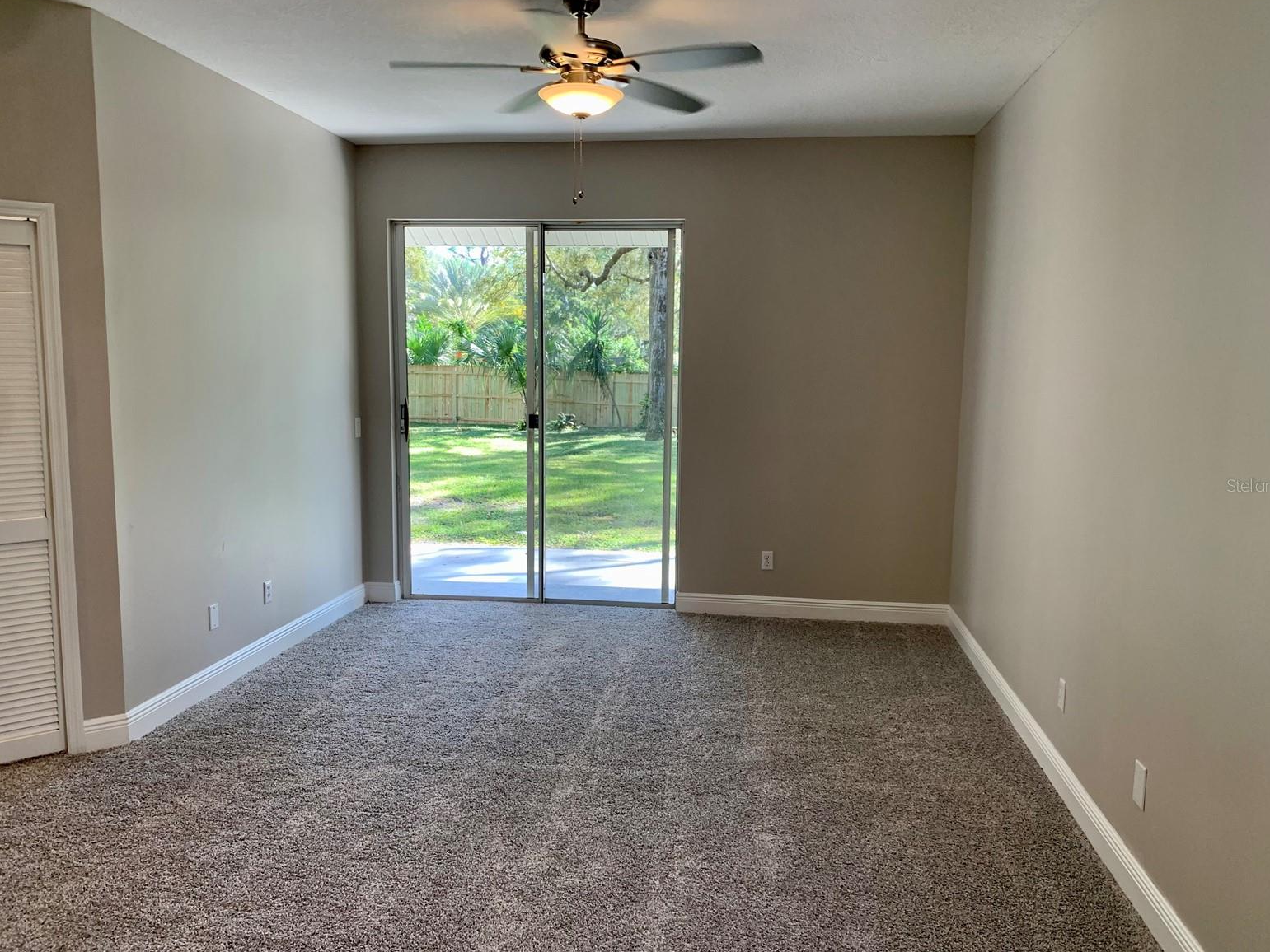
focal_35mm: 27
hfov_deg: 65.3
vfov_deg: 51.4
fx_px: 991
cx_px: 645
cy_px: 485
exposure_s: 1/120
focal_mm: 4.25
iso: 80
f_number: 1.8
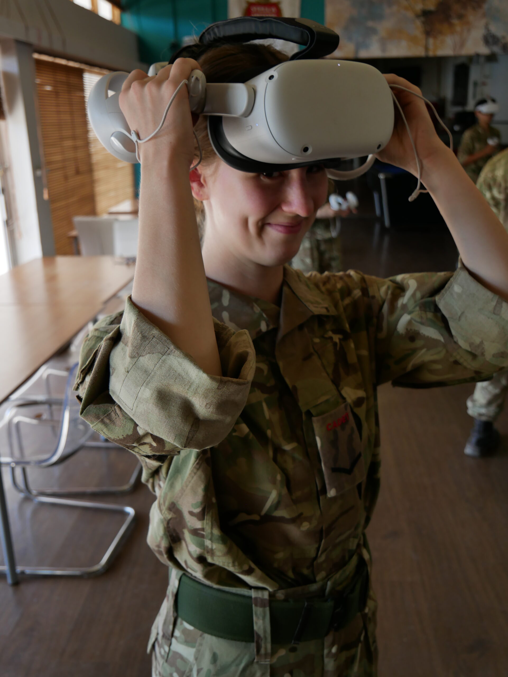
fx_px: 704
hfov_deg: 39.7
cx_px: 254
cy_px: 338
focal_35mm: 36
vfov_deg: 51.3
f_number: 3.9
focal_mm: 18
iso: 200
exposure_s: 1/125
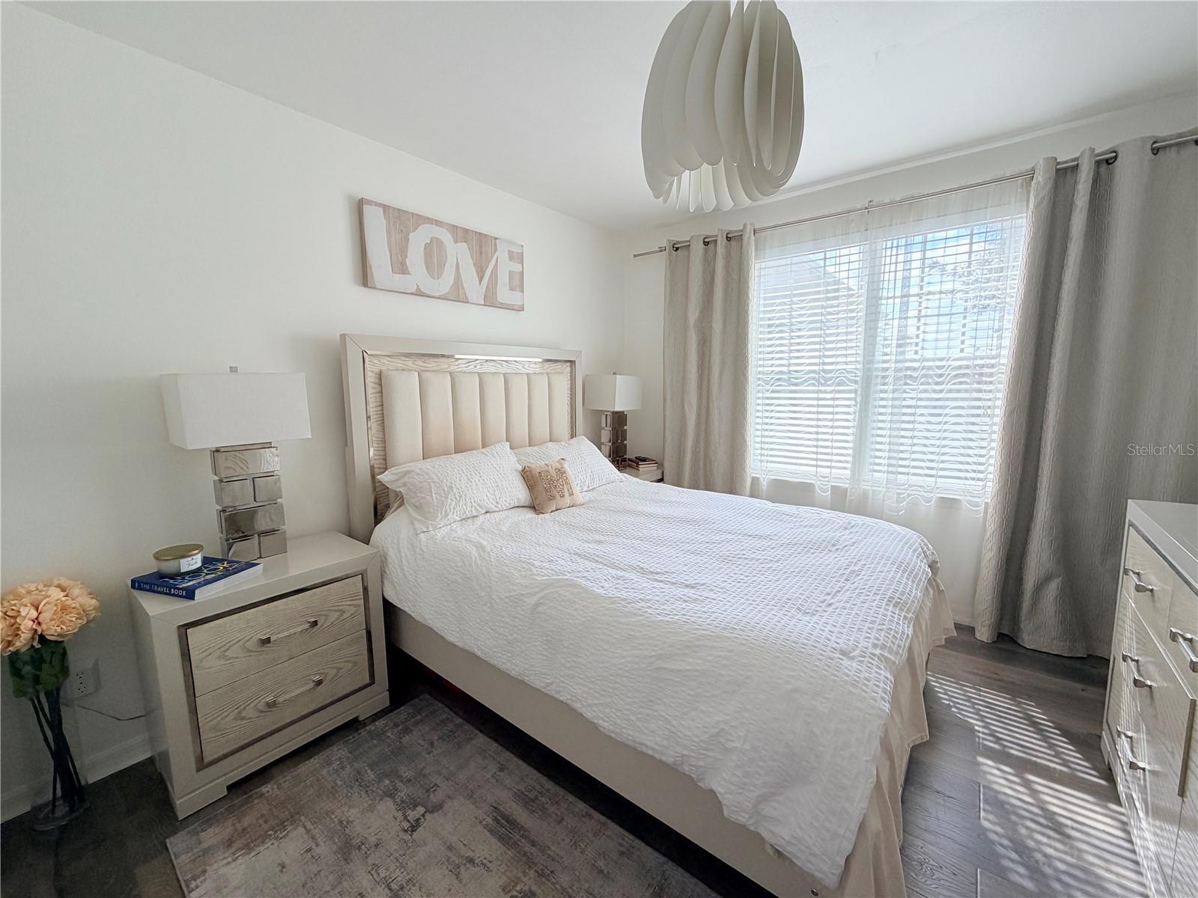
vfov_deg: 85.7
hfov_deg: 102.1
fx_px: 485
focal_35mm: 14
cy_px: 449
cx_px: 599
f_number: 2.2
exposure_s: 1/121
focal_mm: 2.22
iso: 64
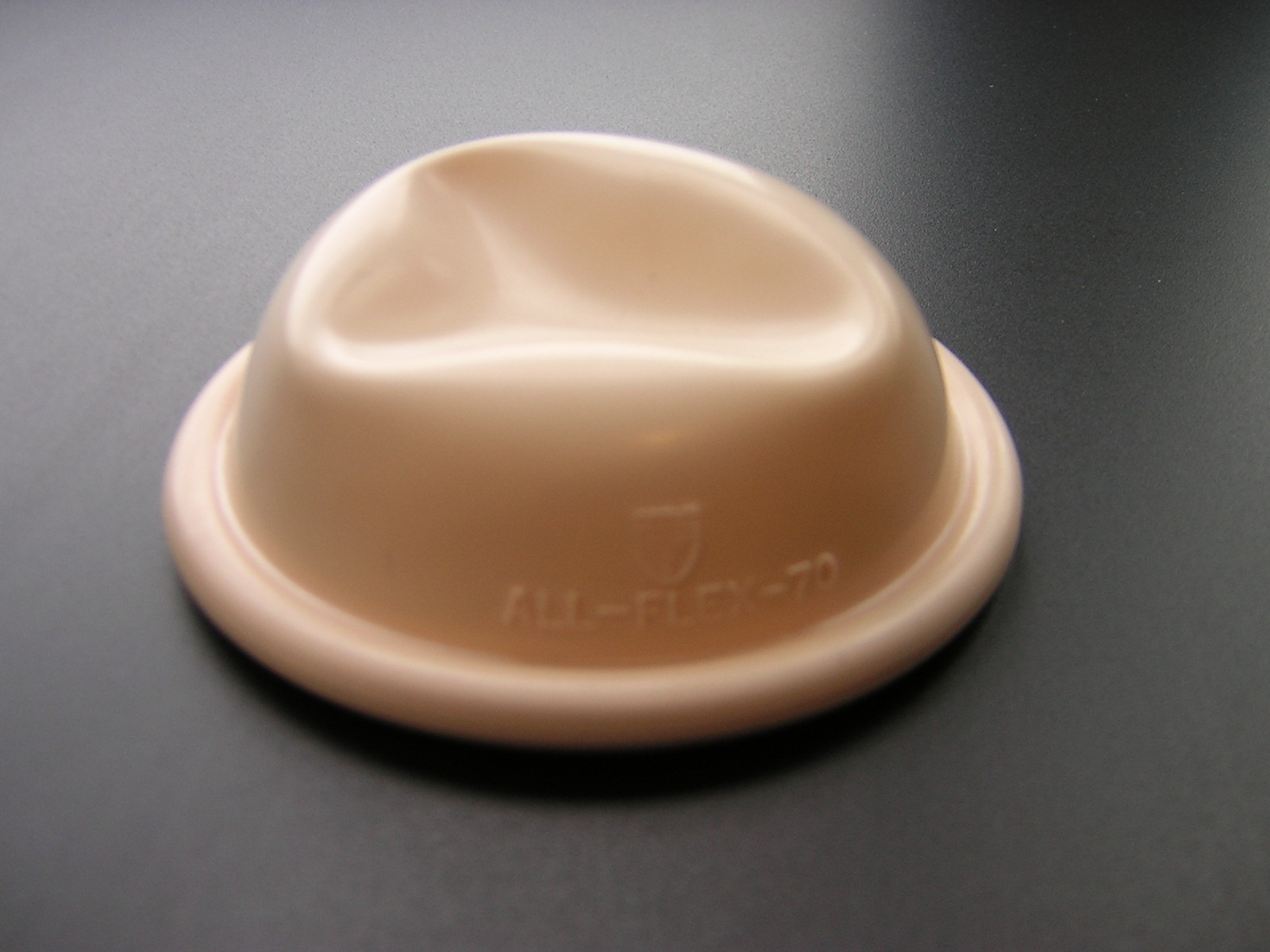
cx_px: 635
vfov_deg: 39.7
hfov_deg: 51.4
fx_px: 1321
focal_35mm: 36
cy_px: 476
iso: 100
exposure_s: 1/56.1
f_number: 2.6
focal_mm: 4.7
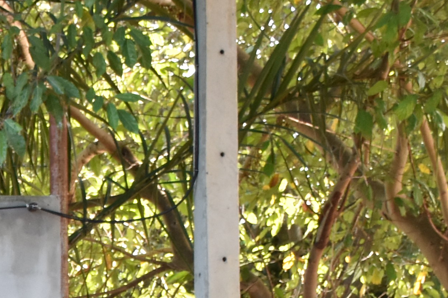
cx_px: -292
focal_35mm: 172
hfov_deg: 11.3
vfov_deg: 7.6
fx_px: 2140
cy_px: 595
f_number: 4
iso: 640
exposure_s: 1/320
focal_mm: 24
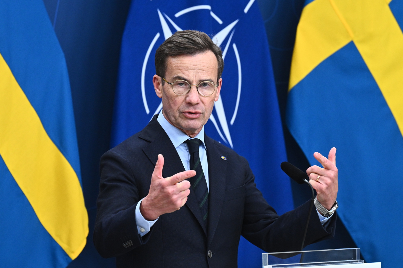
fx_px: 1902
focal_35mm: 170
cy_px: 134
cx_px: 202
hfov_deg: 12.1
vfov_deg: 8.1
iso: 2500
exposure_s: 1/250
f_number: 5.6
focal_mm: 170
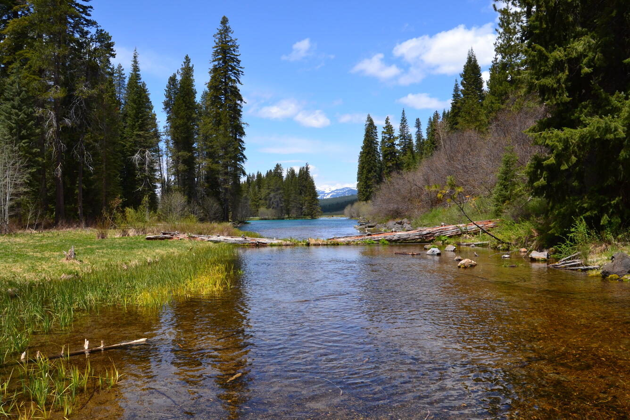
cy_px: 210
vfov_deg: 47.9
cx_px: 315
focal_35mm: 27
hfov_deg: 67.4
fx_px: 473
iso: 400
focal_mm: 18
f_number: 11
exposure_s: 1/500
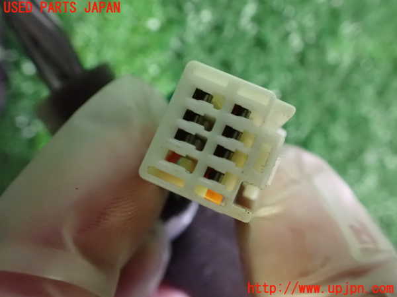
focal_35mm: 30
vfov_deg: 46.8
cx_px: 198
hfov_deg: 60.0
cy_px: 148
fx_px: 344
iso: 1600
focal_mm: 5.4
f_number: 2.3
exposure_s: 1/30
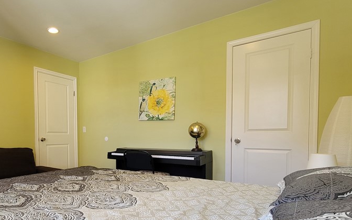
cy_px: 142
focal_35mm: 21
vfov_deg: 56.3
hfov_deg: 79.9
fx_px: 201
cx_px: 122
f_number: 2.2
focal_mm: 2.2
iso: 200
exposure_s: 1/60
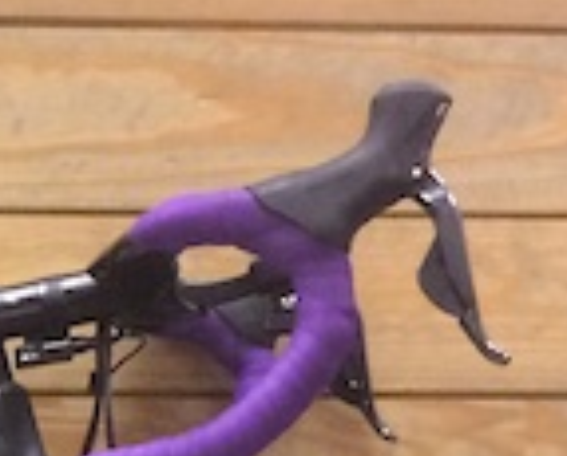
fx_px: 2657
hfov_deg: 11.3
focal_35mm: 158
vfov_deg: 9.1
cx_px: -480
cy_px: 960
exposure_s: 1/30
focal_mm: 4.15
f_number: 2.2
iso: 200
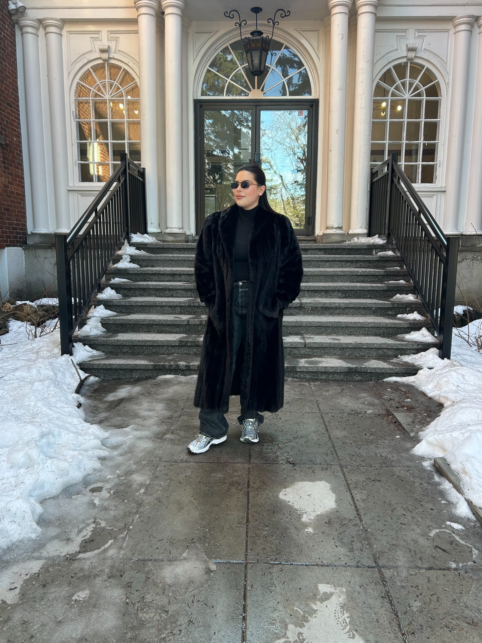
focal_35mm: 26
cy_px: 322
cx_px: 241
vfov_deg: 67.3
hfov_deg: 53.1
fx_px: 483
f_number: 1.5
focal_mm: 5.7
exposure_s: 1/150
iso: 32
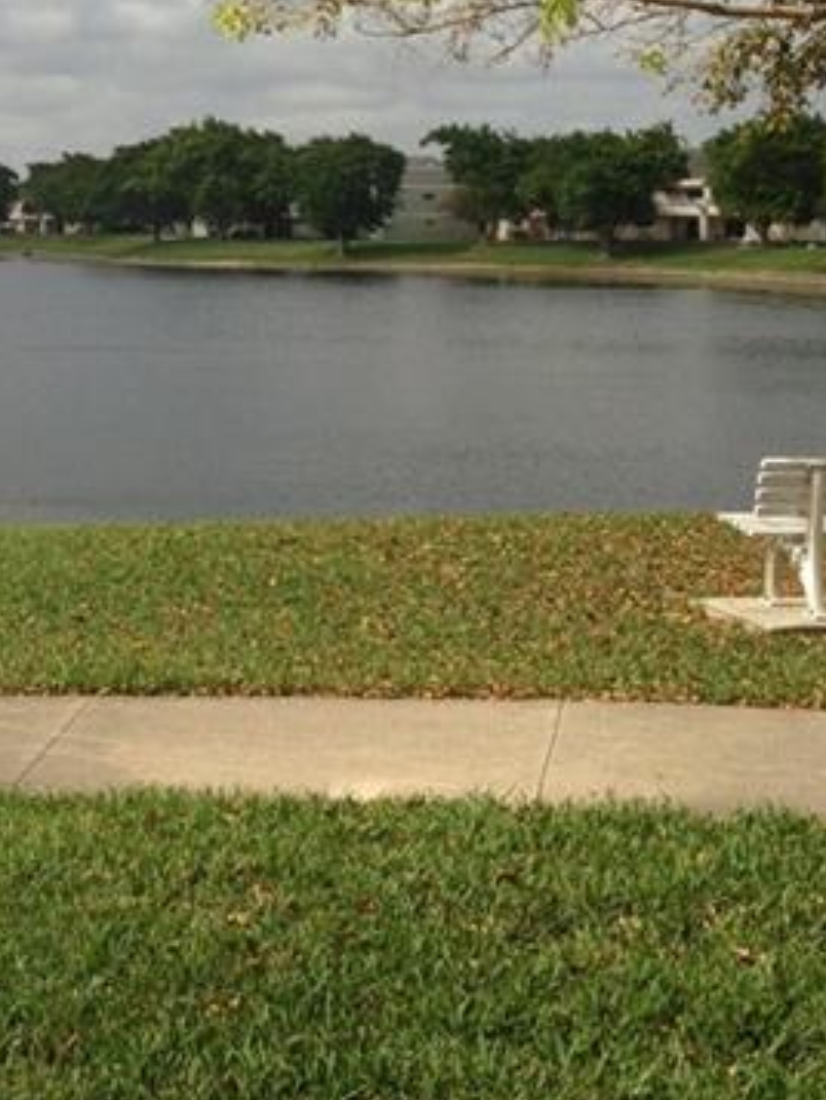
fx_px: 2258
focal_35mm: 71
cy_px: 290
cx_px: 46
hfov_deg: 20.2
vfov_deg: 27.1
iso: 50
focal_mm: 4.12
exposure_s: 1/1466
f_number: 2.4
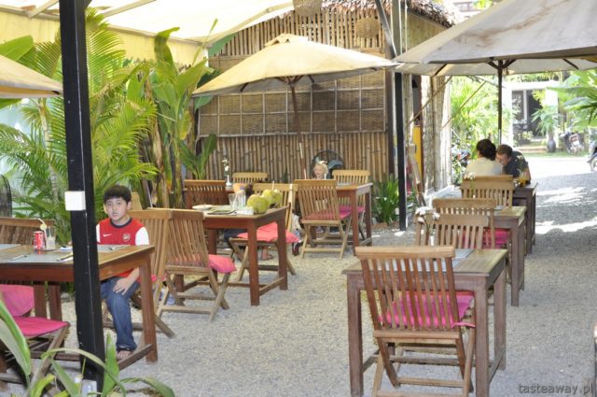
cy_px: 198
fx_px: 870
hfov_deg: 37.9
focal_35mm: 52
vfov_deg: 25.7
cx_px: 298
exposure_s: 1/125
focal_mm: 35
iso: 400
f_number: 5.6
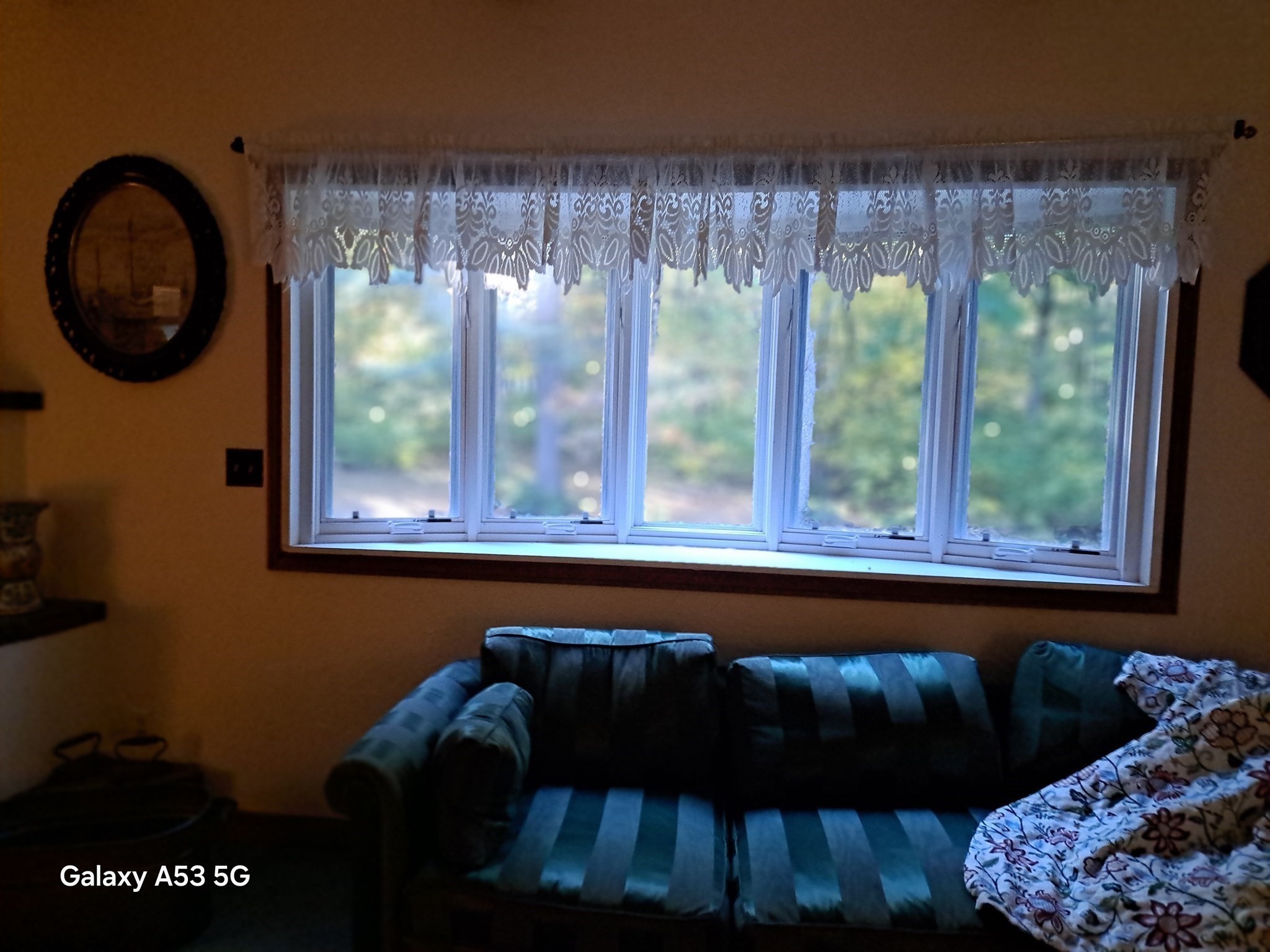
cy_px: 476
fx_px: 881
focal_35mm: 24
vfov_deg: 56.8
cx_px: 635
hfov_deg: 71.6
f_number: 1.8
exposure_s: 1/60
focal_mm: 5.23
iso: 400
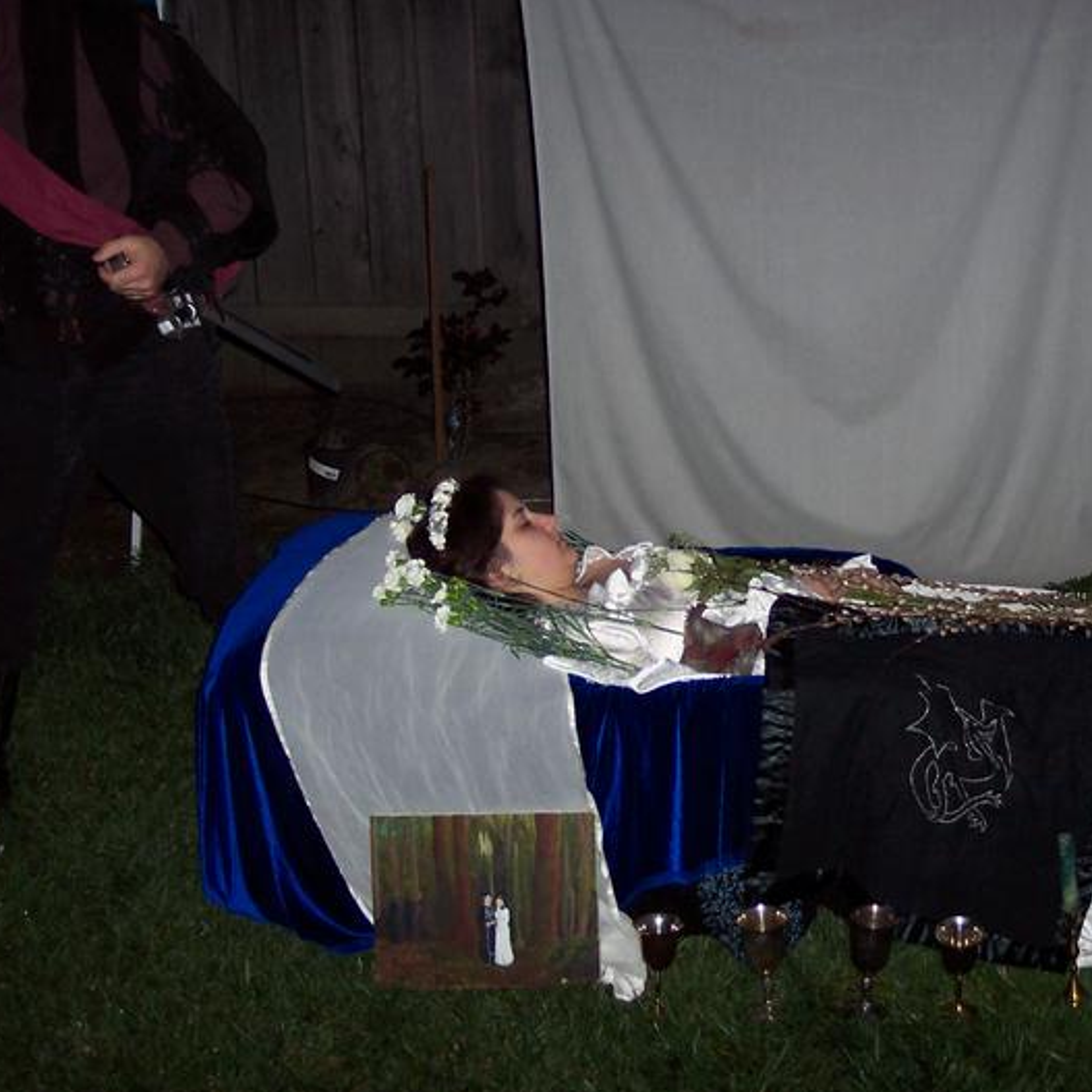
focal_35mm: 49
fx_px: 1749
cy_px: 548
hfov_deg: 34.1
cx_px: 800
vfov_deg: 34.7
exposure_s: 1/30
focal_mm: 8
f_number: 2.8
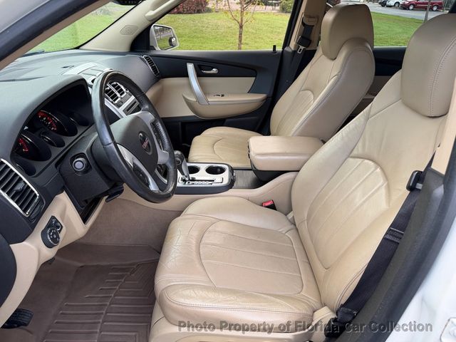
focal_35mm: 24
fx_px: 316
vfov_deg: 56.8
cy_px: 171
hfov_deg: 71.6
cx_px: 228
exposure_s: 1/238
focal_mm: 6.76
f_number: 1.78
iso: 64
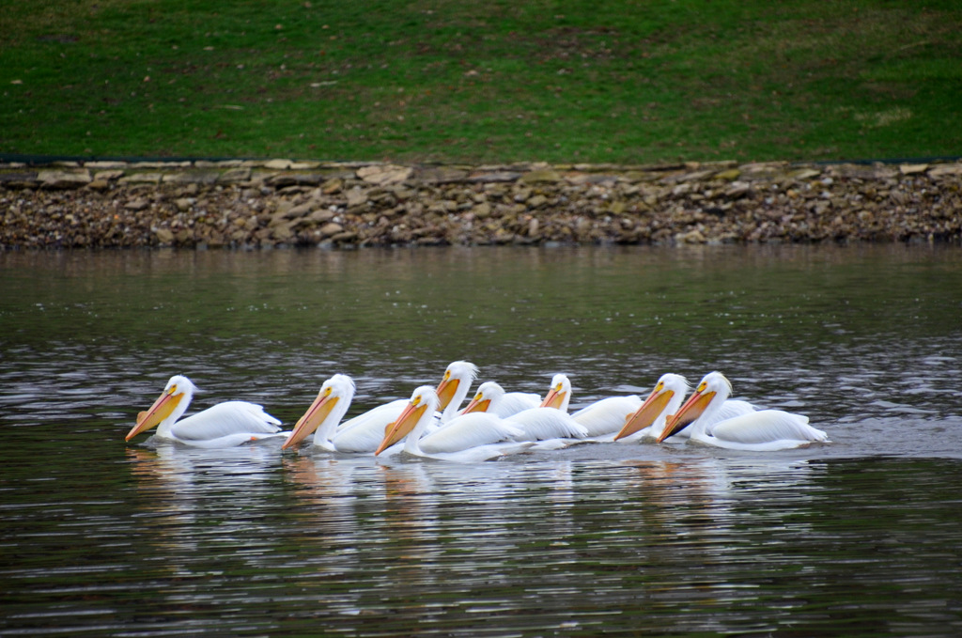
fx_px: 16006
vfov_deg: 2.3
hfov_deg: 3.4
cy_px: 319
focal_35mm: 600
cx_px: 481
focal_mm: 400
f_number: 6.3
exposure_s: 1/320
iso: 500
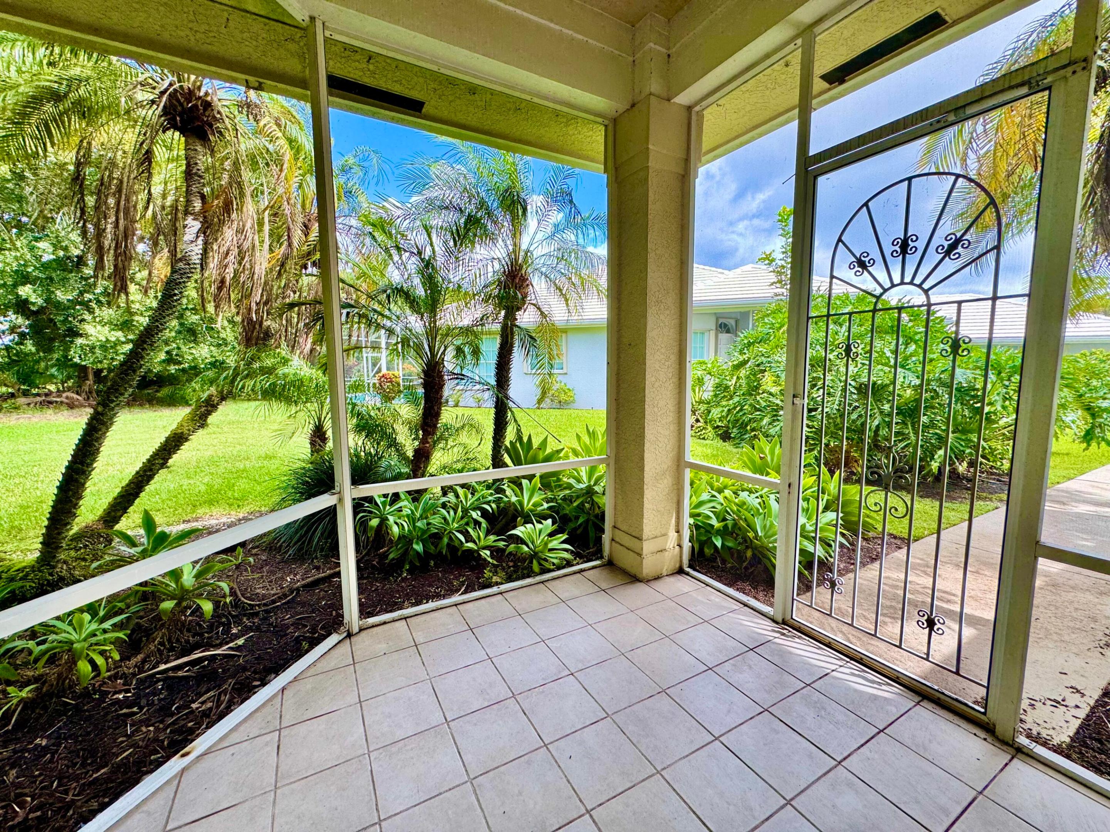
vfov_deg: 85.7
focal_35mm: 14
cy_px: 416
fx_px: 449
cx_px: 555
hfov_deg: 102.1
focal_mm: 2.22
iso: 40
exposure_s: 1/107
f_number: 2.2
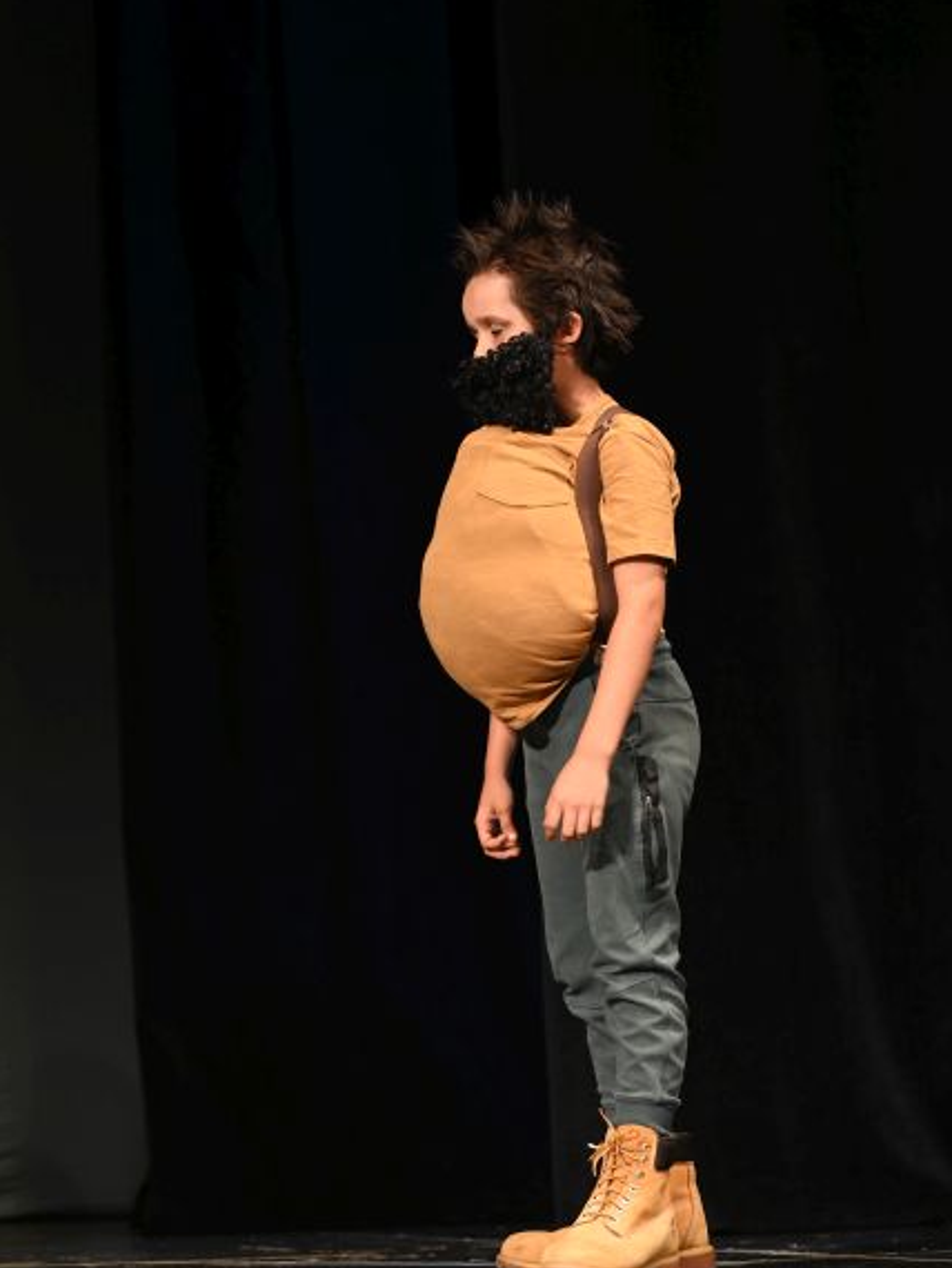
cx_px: 474
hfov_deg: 14.2
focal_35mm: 104
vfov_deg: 18.9
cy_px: 567
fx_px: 3811
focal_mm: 95
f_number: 4.5
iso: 3200
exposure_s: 1/200
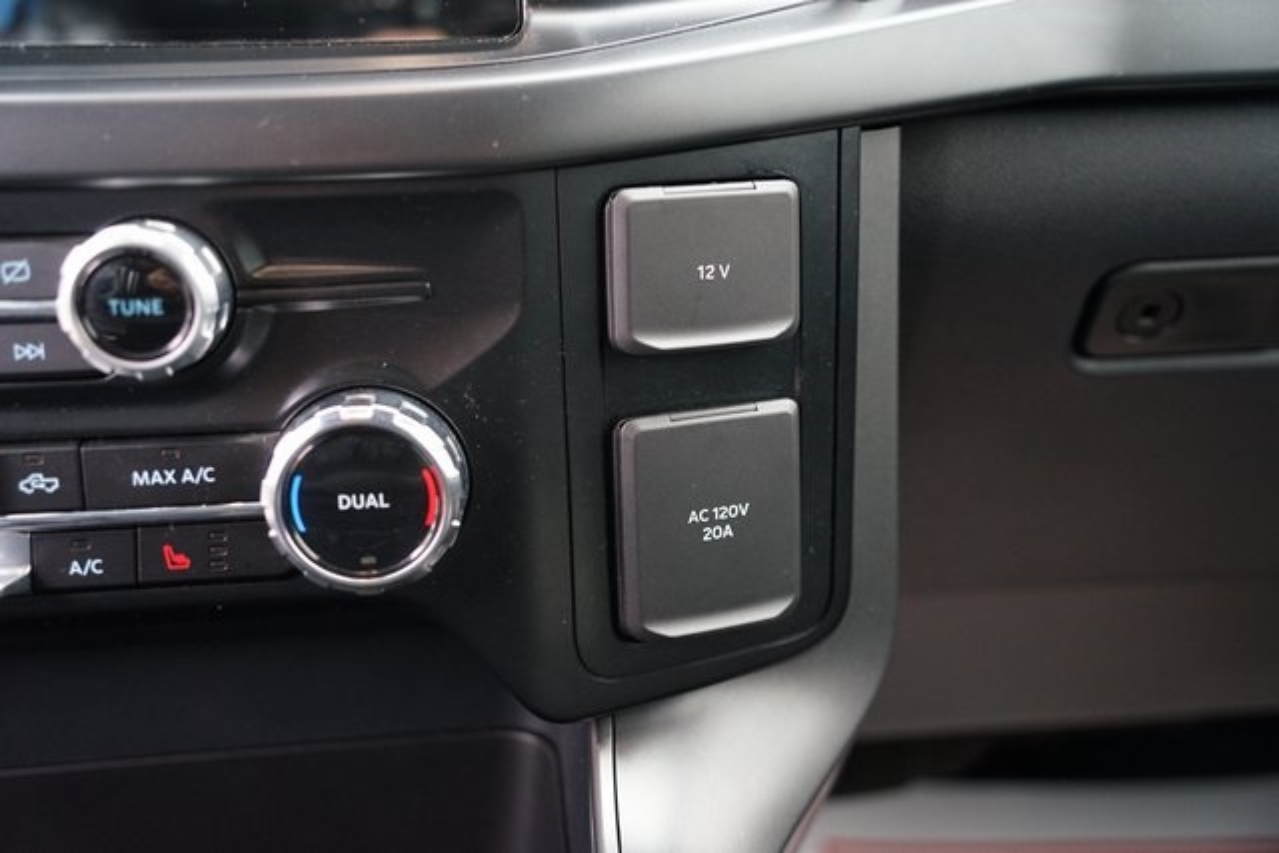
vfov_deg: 36.0
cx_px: 640
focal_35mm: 37
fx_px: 1315
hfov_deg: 51.9
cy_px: 426
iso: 2500
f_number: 3.2
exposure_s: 1/60
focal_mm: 37
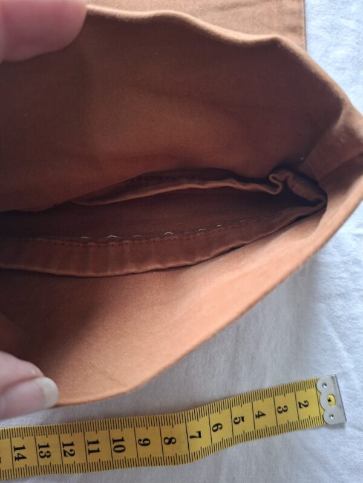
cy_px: 242
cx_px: 182
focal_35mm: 23
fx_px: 322
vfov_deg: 73.9
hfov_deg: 58.9
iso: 250
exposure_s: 1/50
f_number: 1.8
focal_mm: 5.54
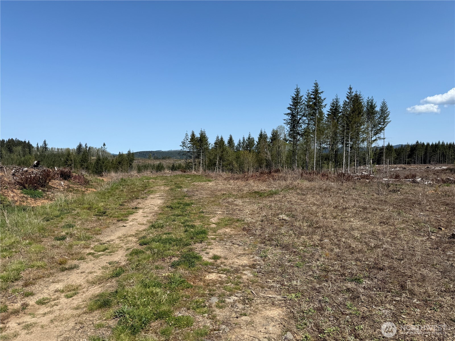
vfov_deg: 56.8
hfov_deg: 71.6
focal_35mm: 24
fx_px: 315
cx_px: 228
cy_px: 170
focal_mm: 6.76
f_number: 1.78
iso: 80
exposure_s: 1/5319
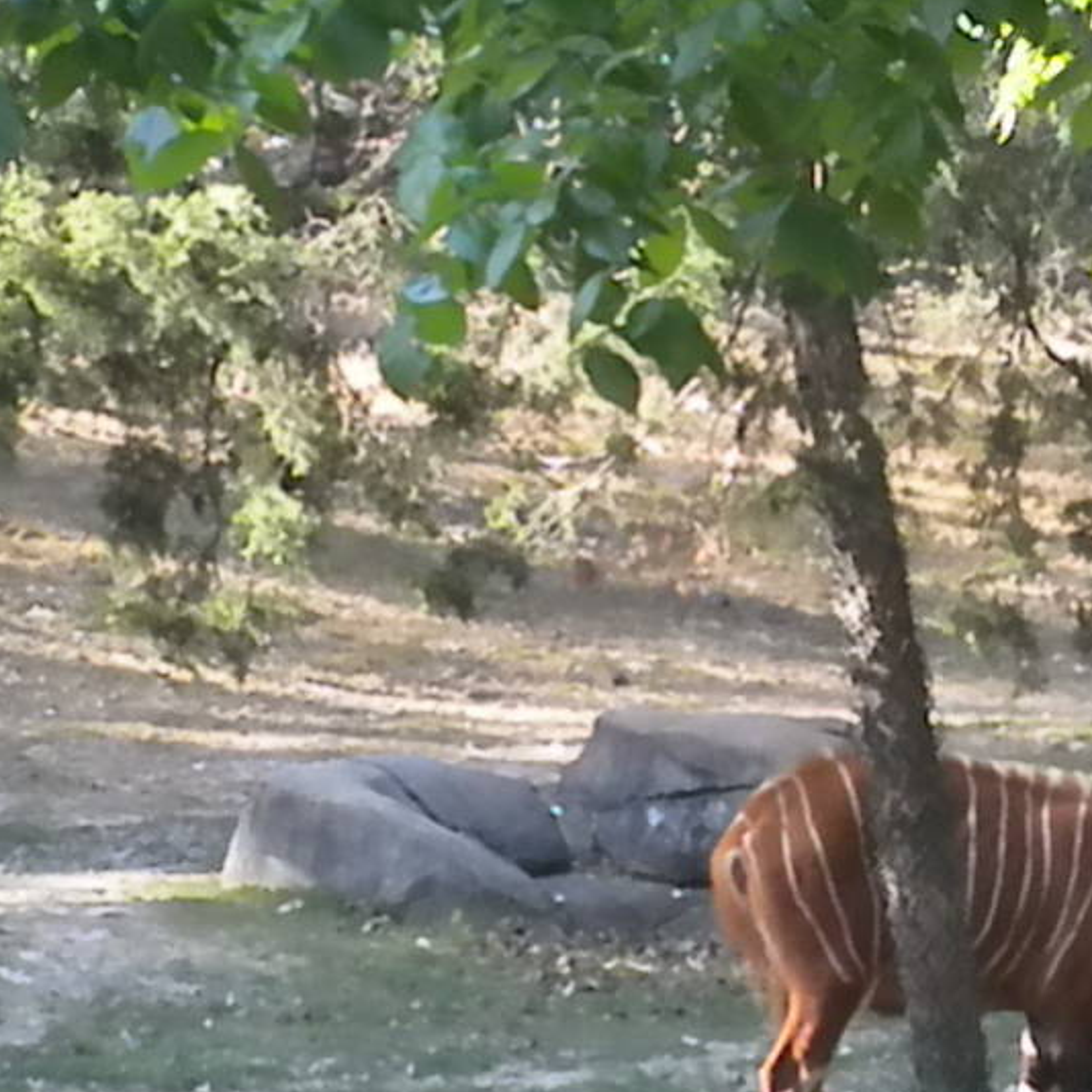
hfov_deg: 5.6
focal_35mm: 315
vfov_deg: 5.6
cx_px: 1008
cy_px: 859
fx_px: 11242
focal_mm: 21
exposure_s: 1/173
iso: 640
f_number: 5.1
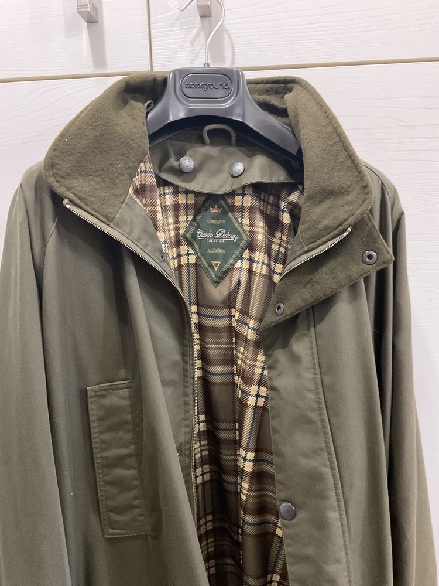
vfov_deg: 61.7
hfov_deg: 48.2
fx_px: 490
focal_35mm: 29
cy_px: 293
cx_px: 220
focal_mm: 3
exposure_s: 1/25
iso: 400
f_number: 1.8
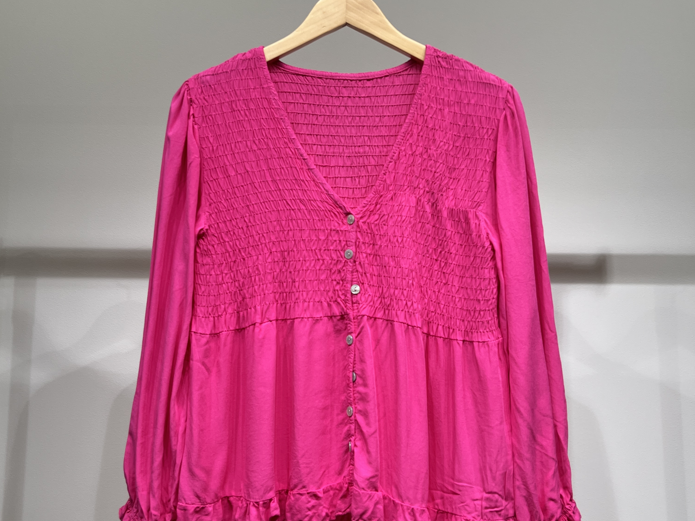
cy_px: 264
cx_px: 345
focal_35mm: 35
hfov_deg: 52.6
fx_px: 703
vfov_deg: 40.7
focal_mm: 5.7
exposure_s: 1/797
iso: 50
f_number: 1.5
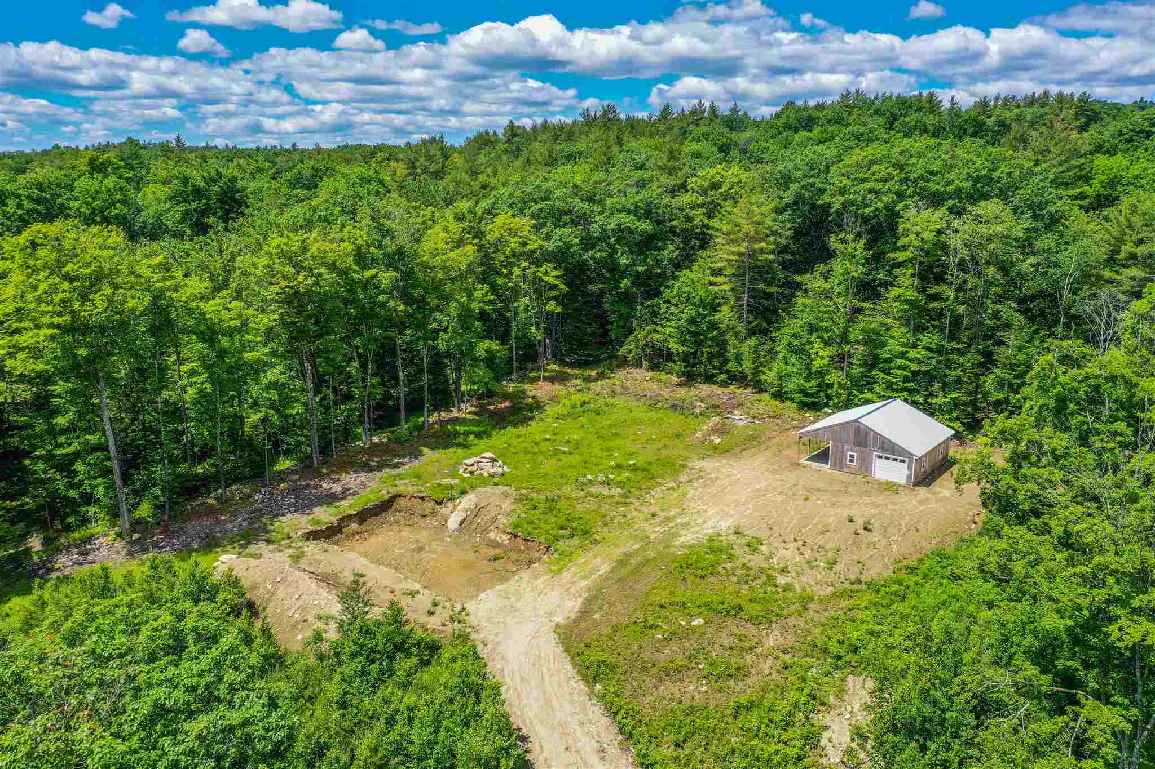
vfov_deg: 46.4
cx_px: 578
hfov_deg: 65.5
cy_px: 384
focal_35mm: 28
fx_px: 898
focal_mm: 10.26
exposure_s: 1/400
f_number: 5.6
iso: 100
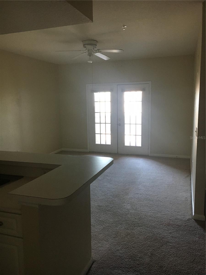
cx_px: 103
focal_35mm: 29
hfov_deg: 48.2
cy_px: 138
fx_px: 230
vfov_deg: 61.7
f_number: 2.2
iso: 125
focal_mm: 4.15
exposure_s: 1/30
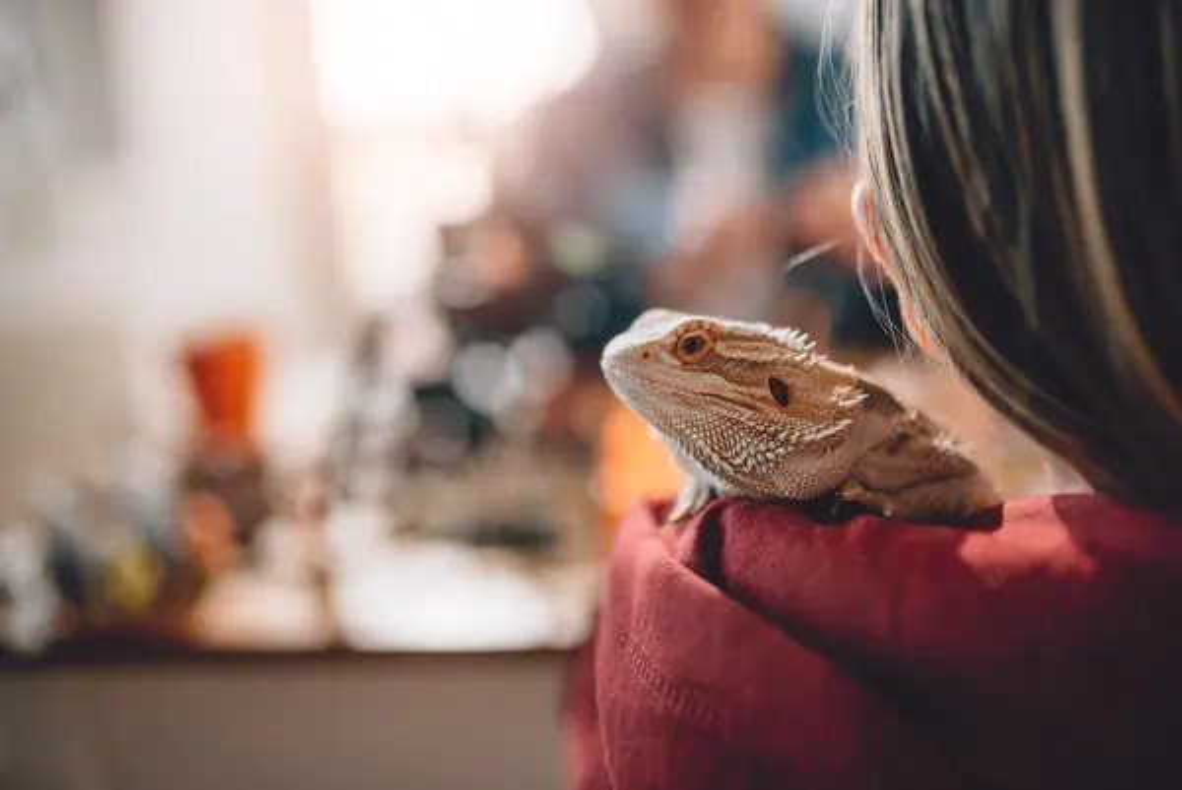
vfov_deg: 37.9
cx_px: 591
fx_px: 1150
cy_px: 395
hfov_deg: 54.4
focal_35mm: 35
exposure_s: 1/200
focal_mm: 35
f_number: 1.4
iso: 100
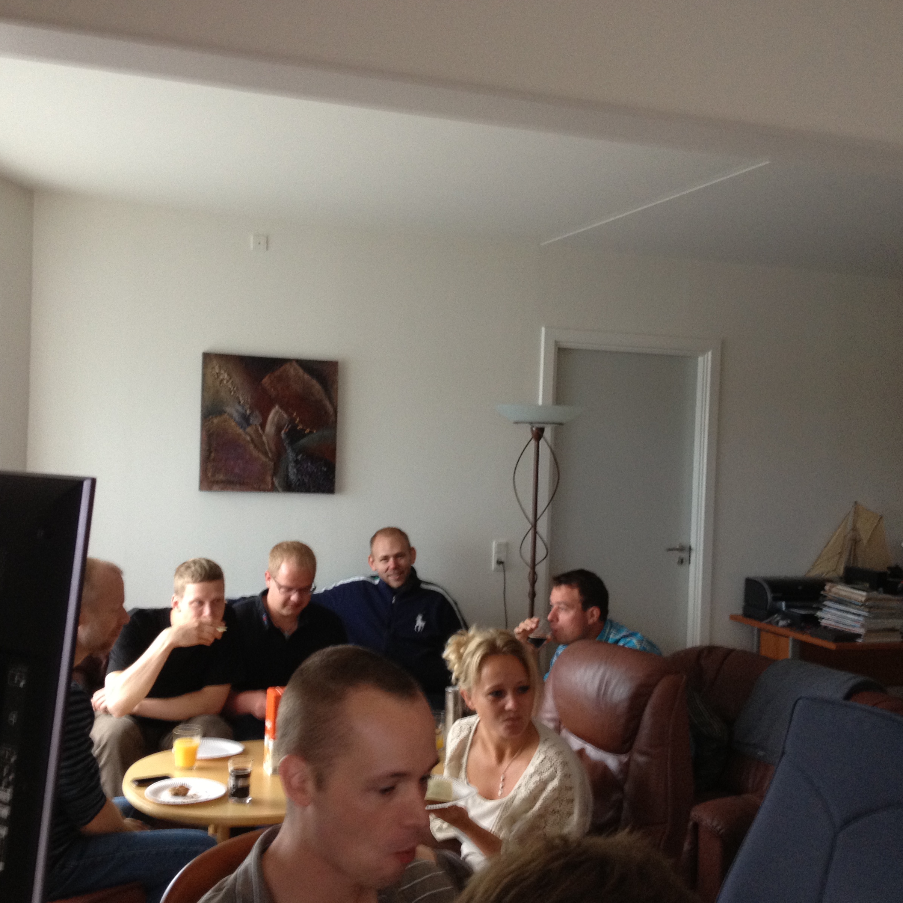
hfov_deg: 40.0
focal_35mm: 42
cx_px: 434
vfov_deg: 40.0
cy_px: 455
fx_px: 1240
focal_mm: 4.28
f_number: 2.4
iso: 160
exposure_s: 1/20
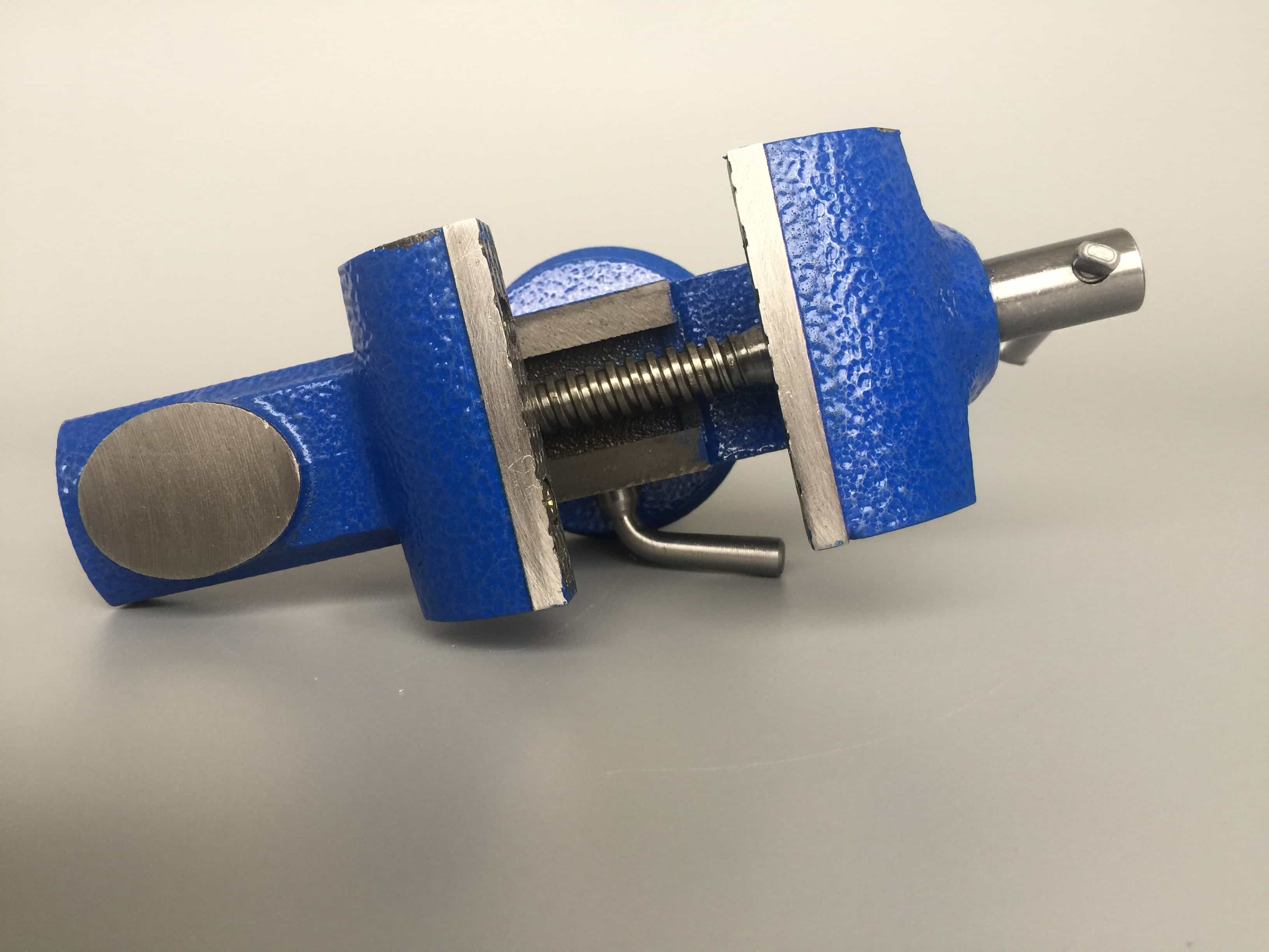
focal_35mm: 29
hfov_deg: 61.7
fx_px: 1063
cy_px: 476
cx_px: 634
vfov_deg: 48.2
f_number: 2.2
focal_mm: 4.15
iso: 40
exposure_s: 1/40
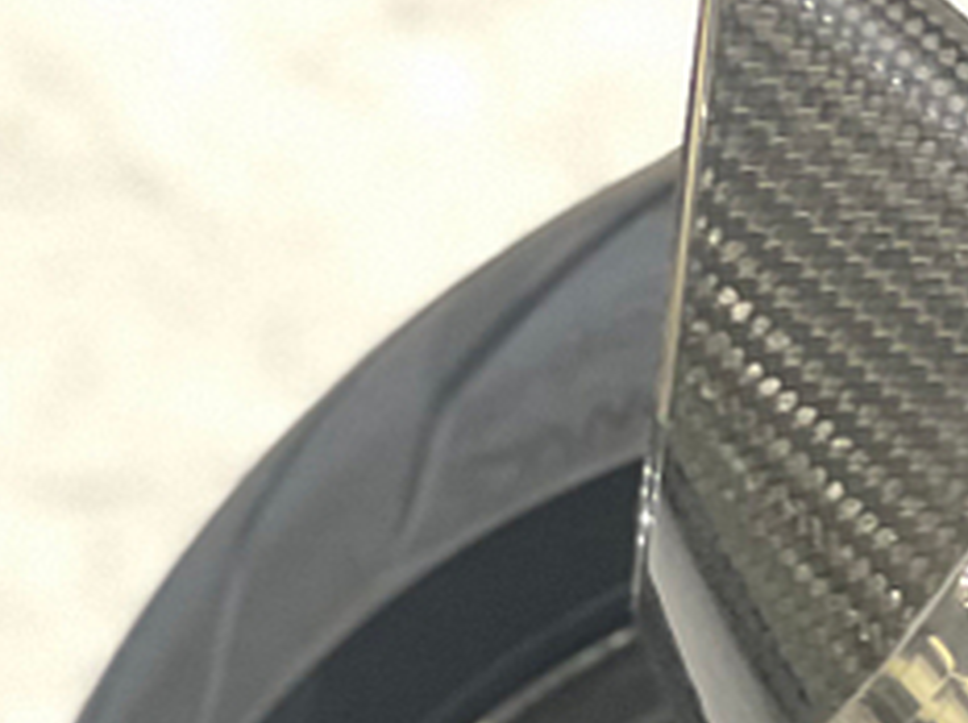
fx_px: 9242
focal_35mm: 331
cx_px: 1342
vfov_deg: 4.5
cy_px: 918
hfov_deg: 5.9
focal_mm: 9
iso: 400
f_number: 2.8
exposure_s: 1/17
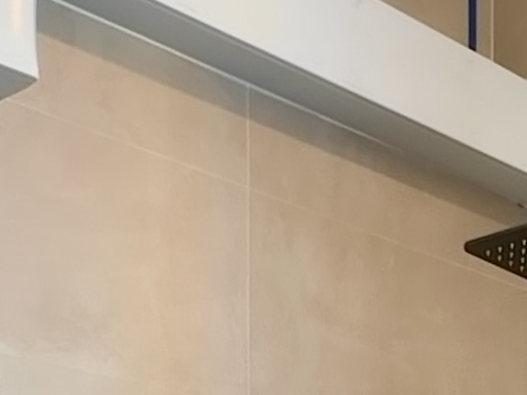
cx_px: 695
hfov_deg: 26.3
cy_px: 830
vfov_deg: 16.6
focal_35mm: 62
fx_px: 944
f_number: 2.2
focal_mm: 2.22
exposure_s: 1/50
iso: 200
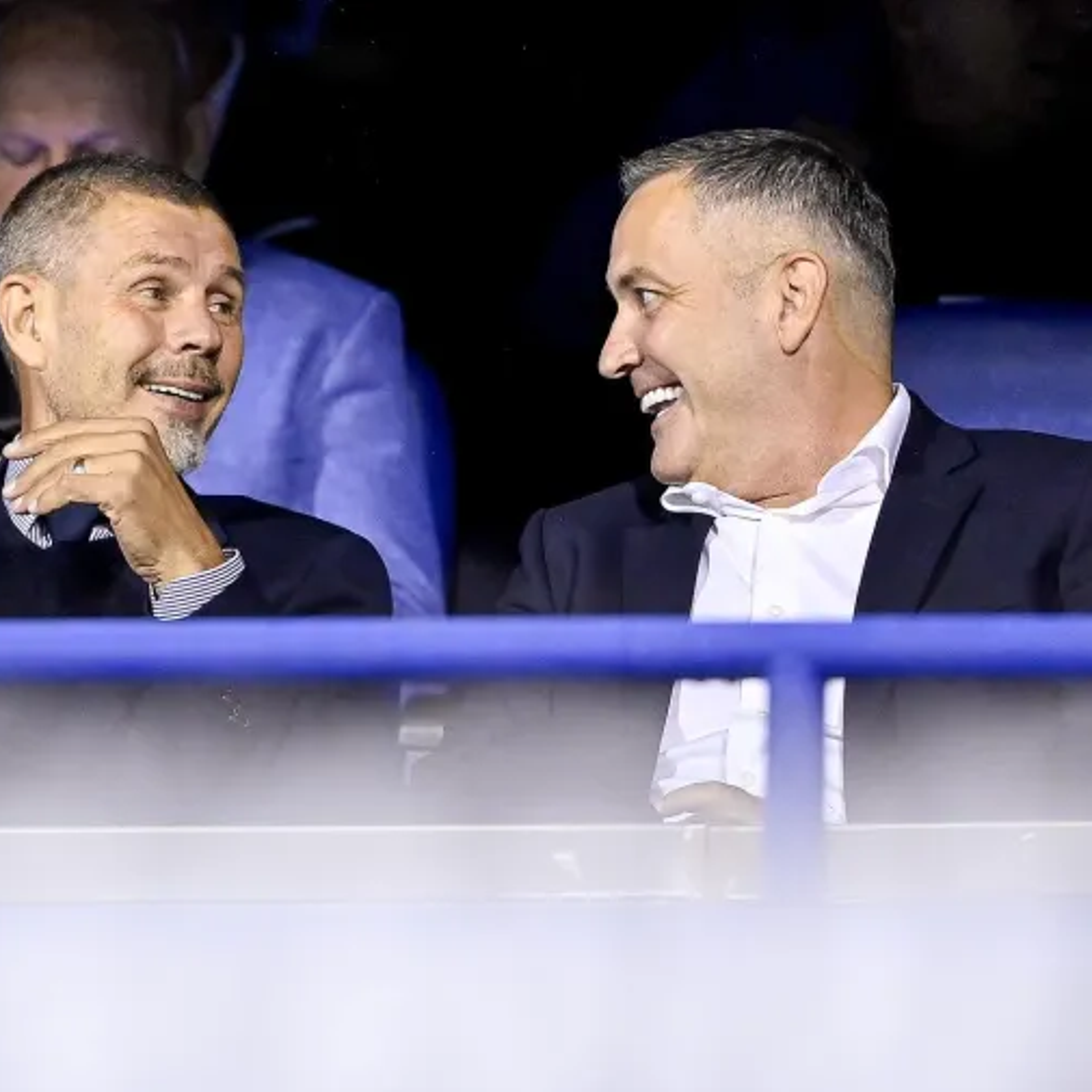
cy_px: 546
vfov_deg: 3.4
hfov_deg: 3.4
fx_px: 18273
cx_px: 400
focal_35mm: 512
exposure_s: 1/500
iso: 5000
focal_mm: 400
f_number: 2.8
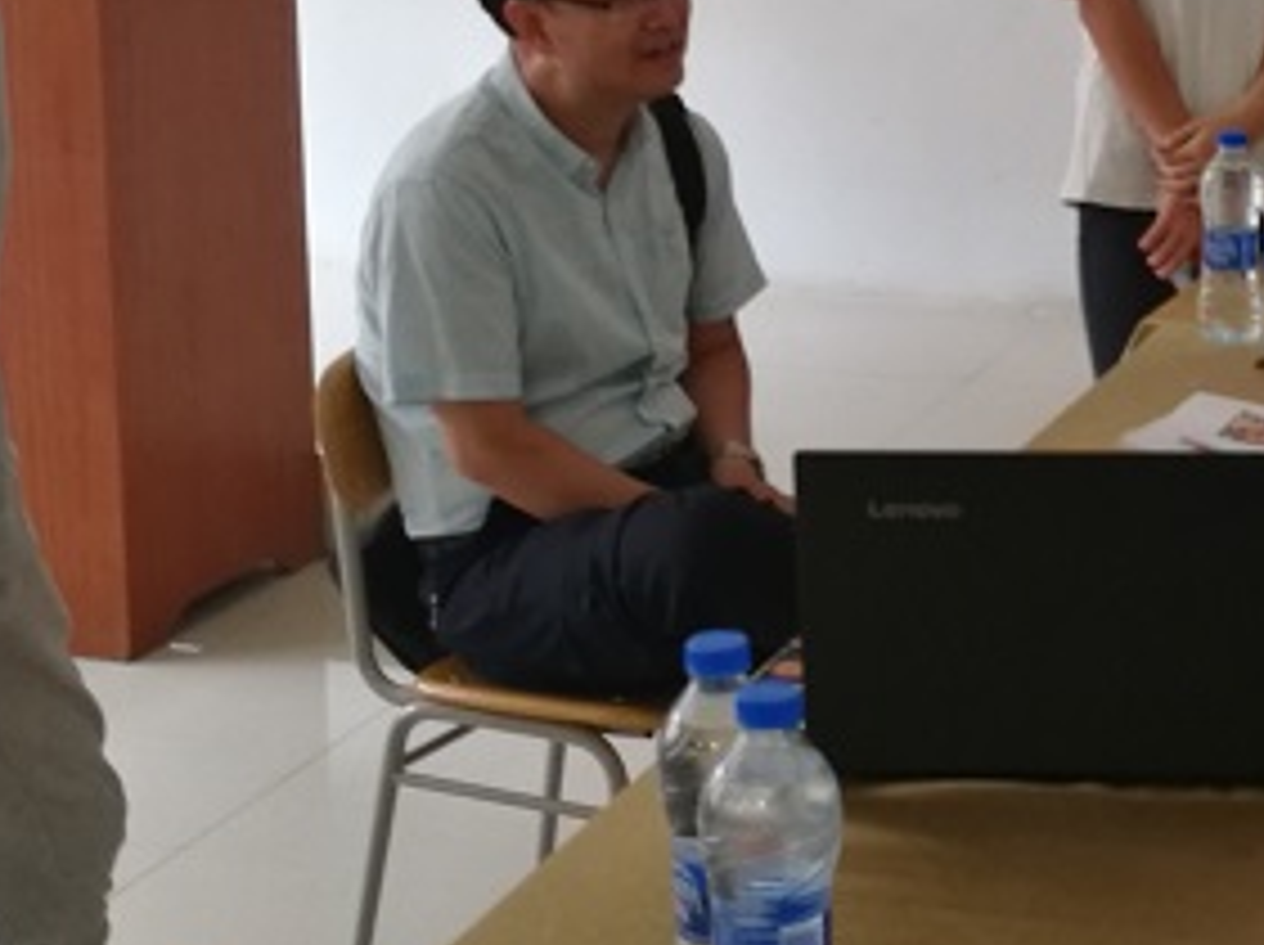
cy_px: 171
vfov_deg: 18.9
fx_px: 2808
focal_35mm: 77
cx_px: 1030
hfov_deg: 24.9
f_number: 2.2
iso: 250
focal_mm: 4.5
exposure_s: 1/33.3
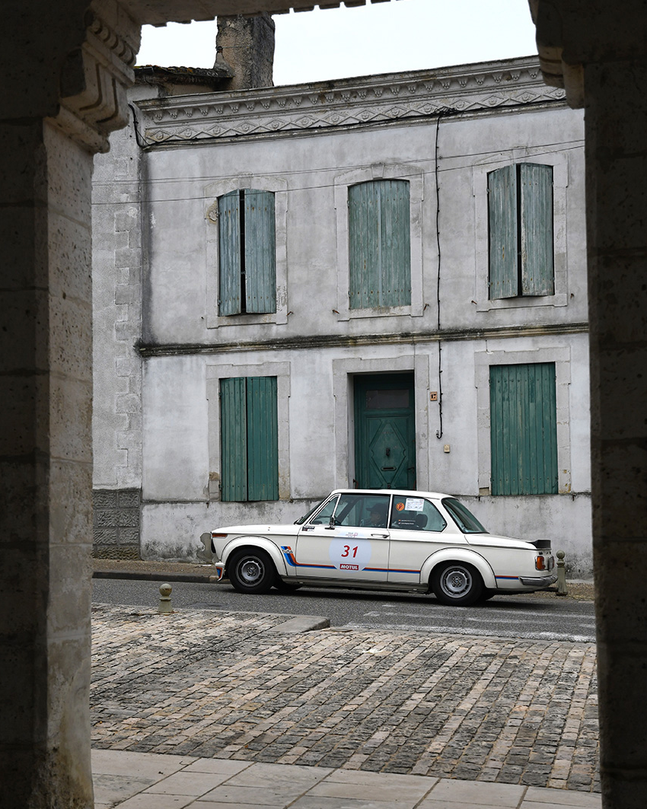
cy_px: 451
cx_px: 323
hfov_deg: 29.1
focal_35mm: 52
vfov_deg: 36.0
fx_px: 1245
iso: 250
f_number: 4
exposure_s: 1/800
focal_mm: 31
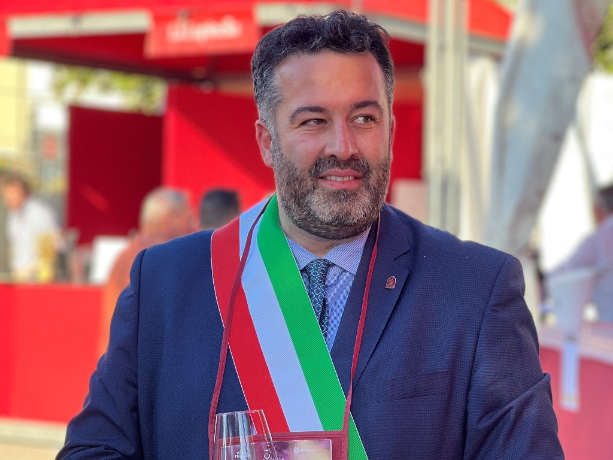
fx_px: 1364
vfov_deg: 19.1
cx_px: 306
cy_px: 230
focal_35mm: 77
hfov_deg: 25.3
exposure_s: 1/121
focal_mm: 9
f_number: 2.8
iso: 50
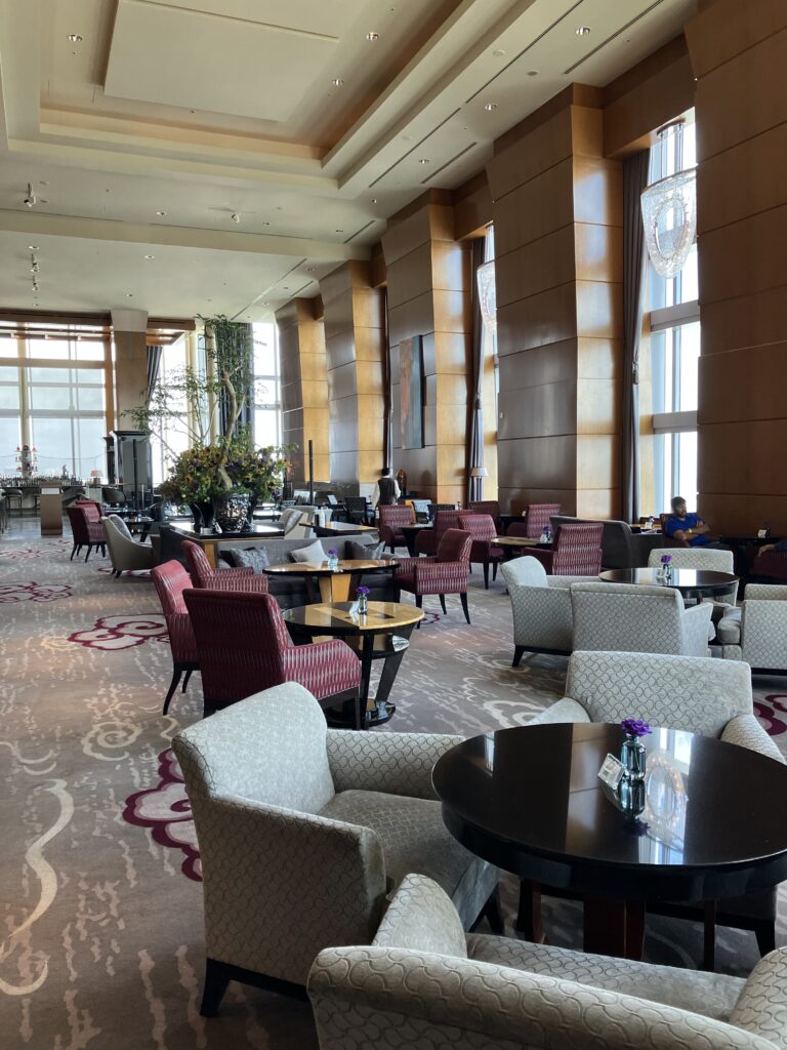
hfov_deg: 49.7
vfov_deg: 63.4
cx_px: 394
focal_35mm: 28
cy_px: 525
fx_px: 849
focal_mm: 3.99
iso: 80
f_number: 1.8
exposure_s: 1/100
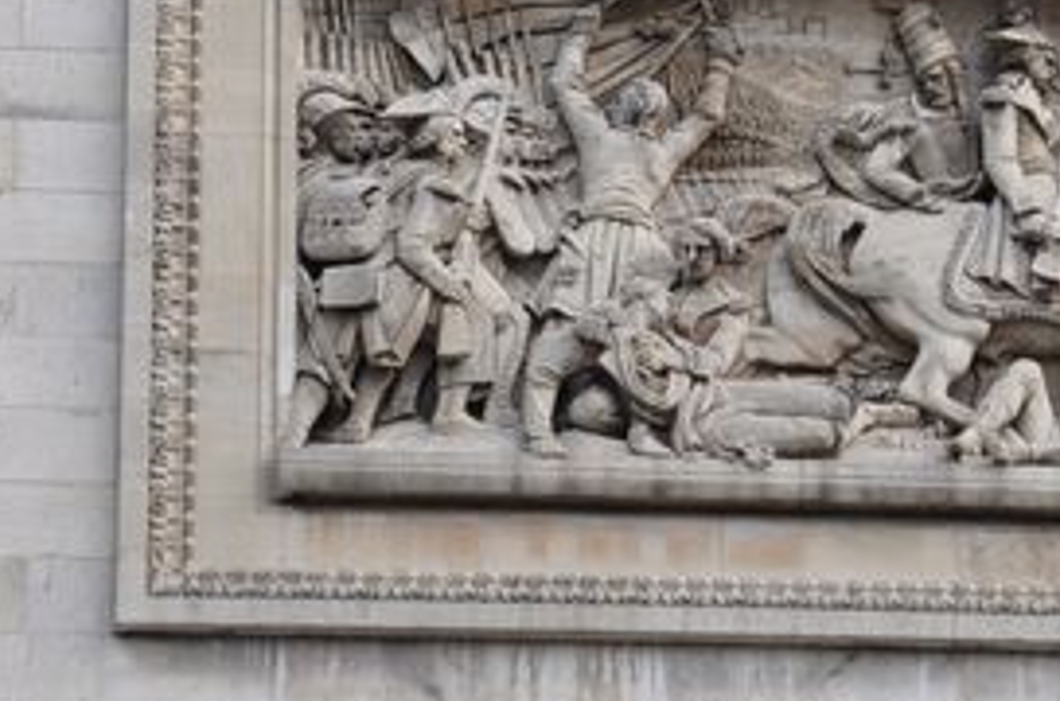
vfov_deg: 4.6
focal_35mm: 294
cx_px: 1415
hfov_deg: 7.0
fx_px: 8636
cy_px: -409
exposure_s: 1/160
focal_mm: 52
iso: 200
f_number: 9
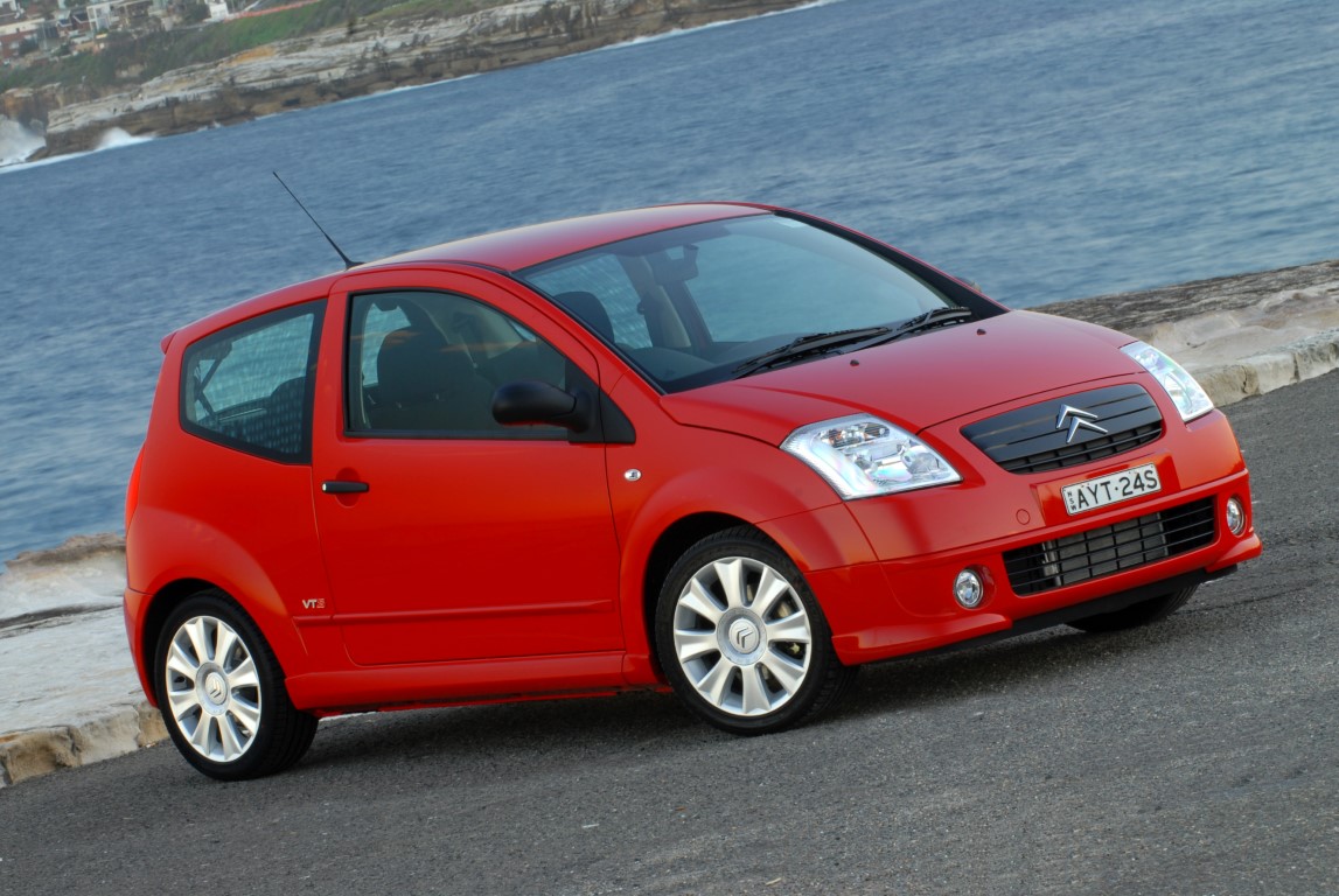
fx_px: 6983
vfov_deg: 7.3
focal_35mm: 188
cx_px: 670
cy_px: 448
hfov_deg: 11.0
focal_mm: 125
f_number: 18
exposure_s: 1.6
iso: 100
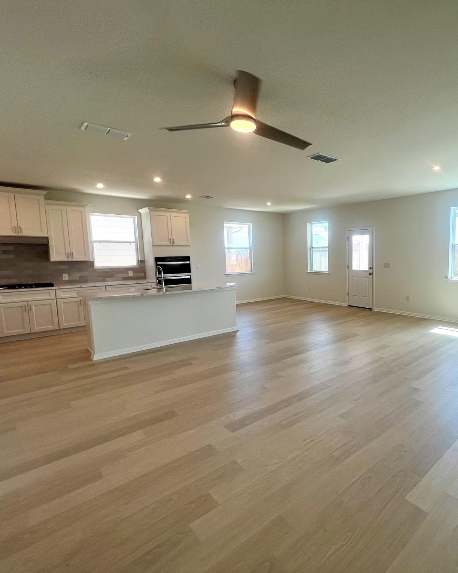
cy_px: 286
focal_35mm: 17
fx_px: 288
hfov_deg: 72.6
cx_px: 333
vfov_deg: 89.6
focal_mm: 1.57
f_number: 1.8
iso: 32
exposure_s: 1/150
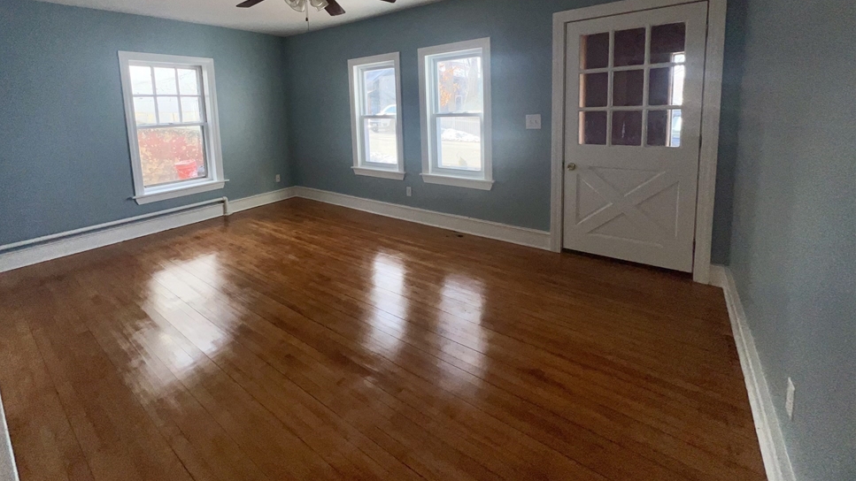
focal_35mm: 15
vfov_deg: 68.2
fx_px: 340
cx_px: 404
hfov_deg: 102.9
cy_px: 153
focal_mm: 1.57
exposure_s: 1/248
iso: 25
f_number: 1.8
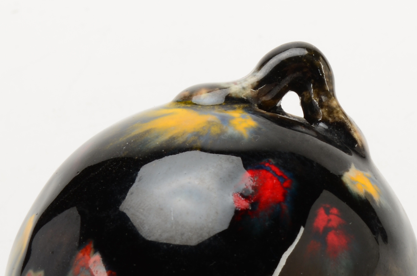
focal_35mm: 82
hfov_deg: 24.7
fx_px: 954
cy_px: 138
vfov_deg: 16.5
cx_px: 208
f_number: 22
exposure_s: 1/160
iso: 100
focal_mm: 55
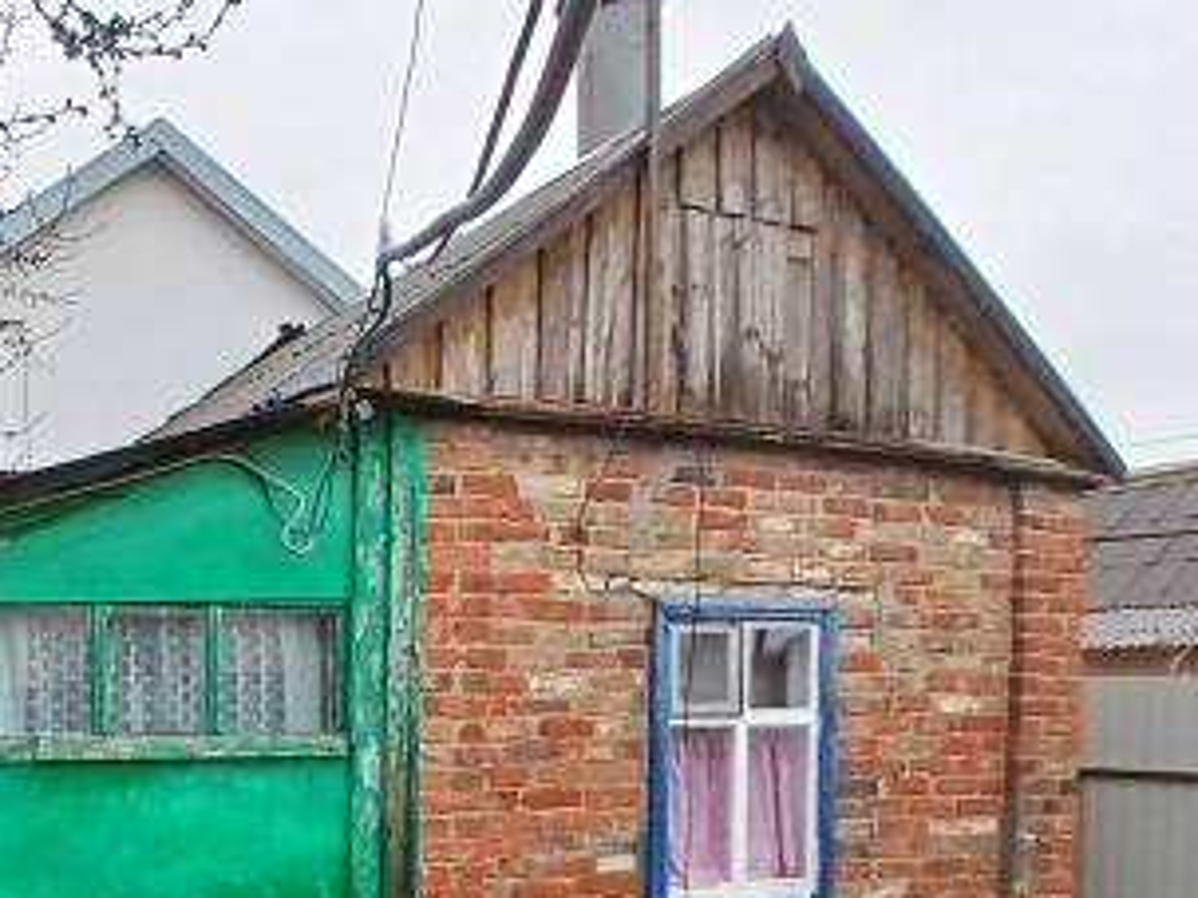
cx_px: 28
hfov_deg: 45.3
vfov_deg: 39.3
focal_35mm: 35
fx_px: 1211
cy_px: 704
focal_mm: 1.4
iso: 50
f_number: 2.2
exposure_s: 1/199
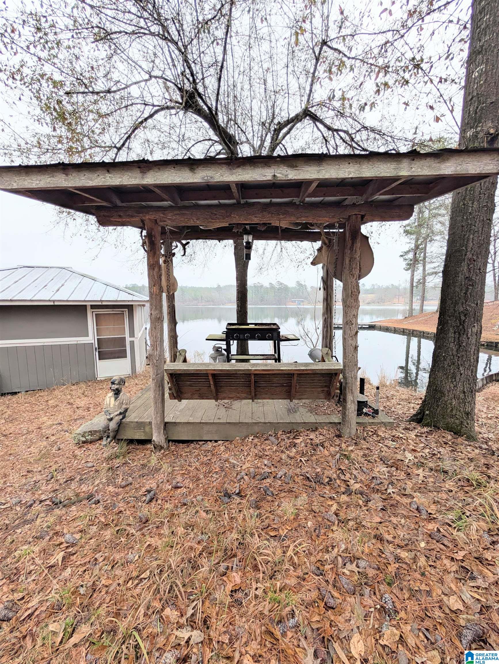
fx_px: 230
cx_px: 250
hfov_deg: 94.6
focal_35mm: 12
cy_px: 332
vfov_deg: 110.5
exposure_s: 1/315
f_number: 1.7
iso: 51
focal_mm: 2.02
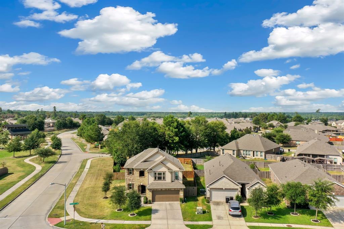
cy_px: 114
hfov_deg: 65.5
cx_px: 172
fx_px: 267
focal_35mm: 28
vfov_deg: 46.4
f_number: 6.3
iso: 100
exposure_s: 1/400
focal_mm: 10.26
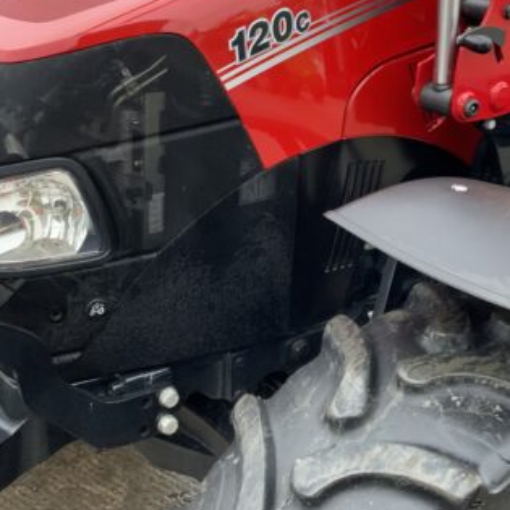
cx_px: 256
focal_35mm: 52
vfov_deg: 32.2
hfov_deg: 32.8
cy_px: 131
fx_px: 867
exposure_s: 1/86
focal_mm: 3
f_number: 1.8
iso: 64
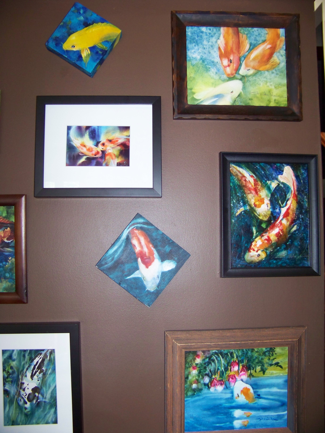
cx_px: 162
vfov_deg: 51.4
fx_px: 451
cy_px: 216
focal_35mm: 36
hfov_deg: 39.7
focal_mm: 5.85
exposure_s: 1/30
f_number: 2.8
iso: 200
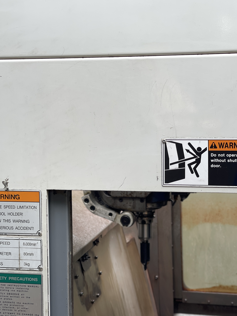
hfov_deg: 22.9
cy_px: 158
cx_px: 118
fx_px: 584
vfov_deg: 30.3
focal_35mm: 64
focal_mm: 7.5
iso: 32
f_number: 2.2
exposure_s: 1/121
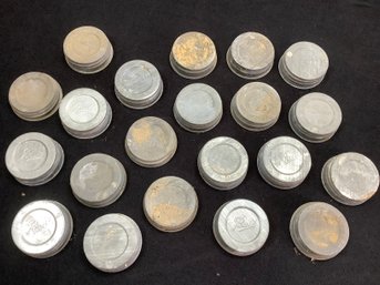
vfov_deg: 45.4
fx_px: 340
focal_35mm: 31
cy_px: 142
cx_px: 190
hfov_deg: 58.4
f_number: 2.4
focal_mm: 3.3
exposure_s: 1/50
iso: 100
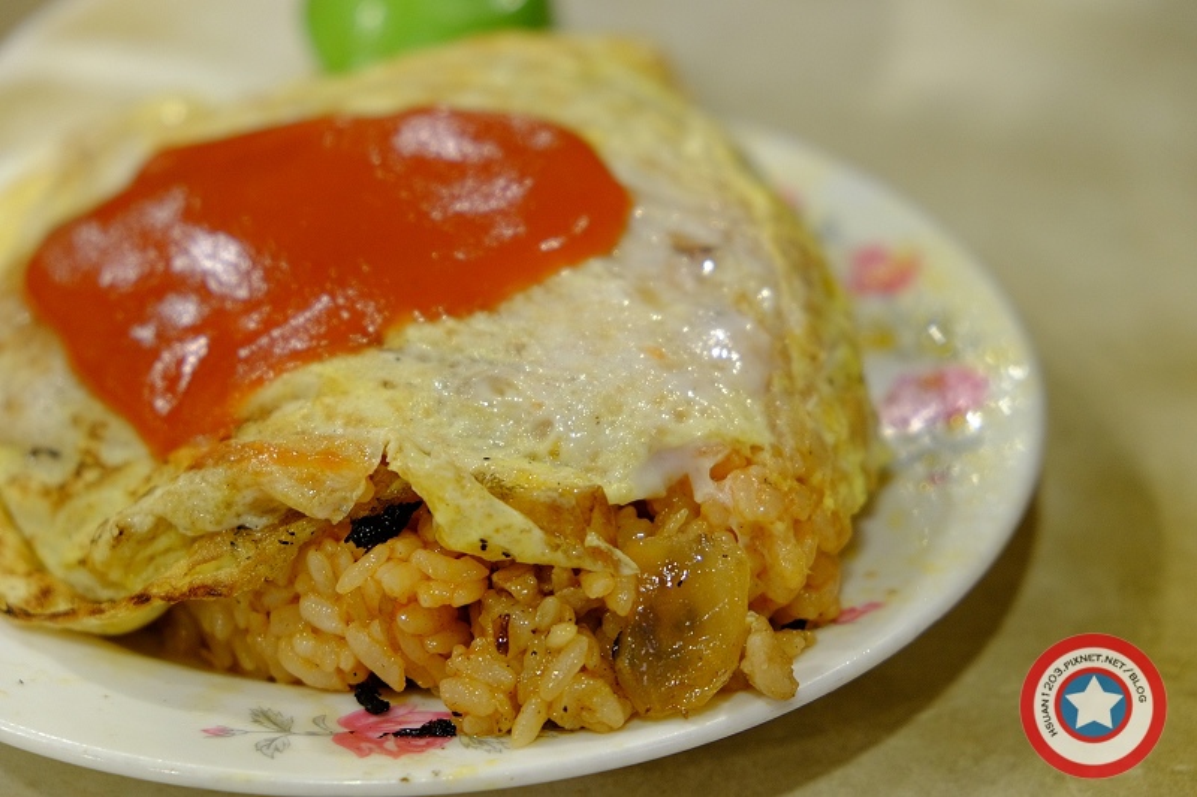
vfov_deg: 16.4
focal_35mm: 83
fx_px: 2759
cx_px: 598
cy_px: 398
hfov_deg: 24.5
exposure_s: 1/15
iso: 640
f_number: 4
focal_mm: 55
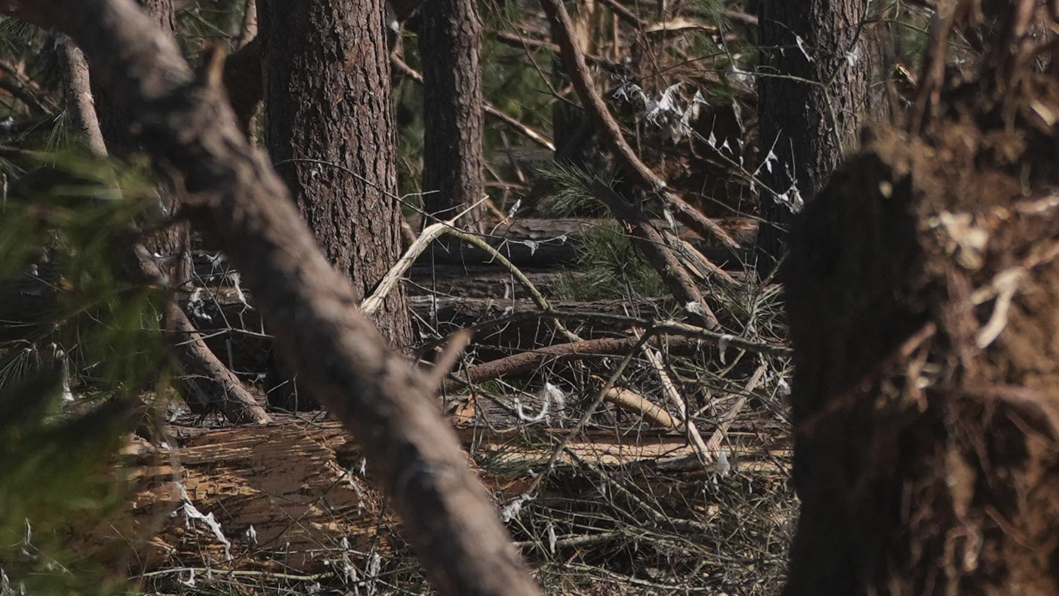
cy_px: -341
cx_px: 1363
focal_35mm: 584
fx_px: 16401
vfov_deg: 2.1
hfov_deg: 3.7
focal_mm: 162
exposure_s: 1/6400
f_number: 6.3
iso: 800
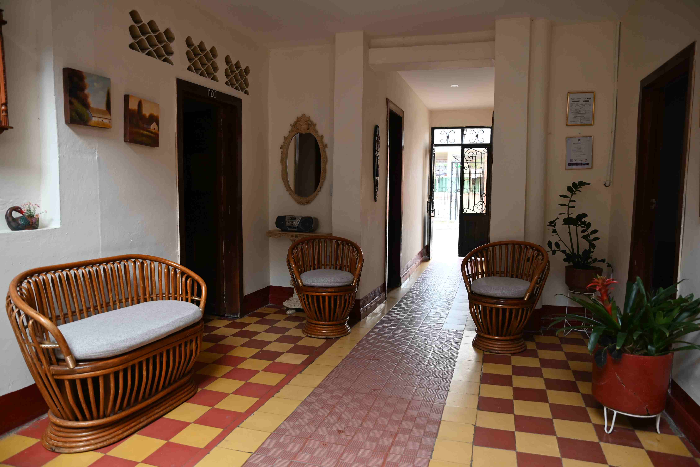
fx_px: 467
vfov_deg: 53.1
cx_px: 350
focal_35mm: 24
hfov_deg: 73.7
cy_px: 234
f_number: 3.2
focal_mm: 24
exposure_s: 1/250
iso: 400
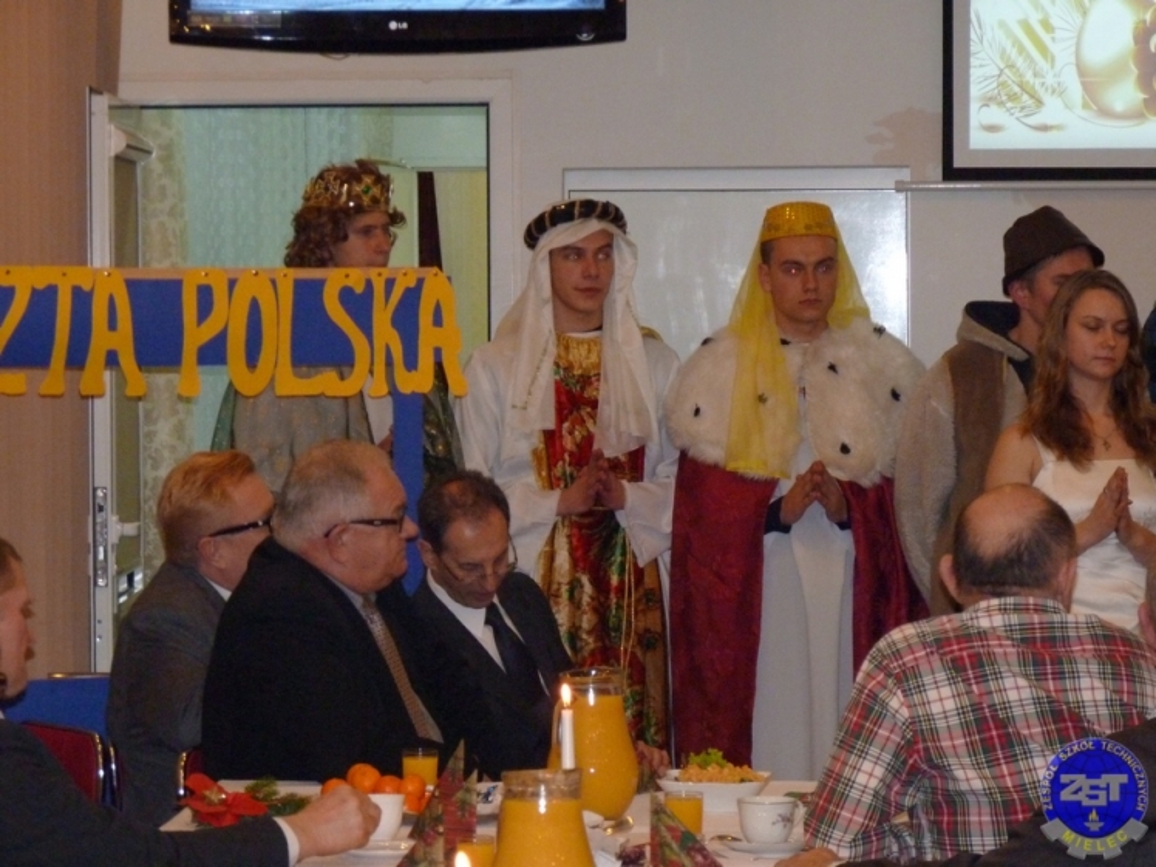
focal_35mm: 155
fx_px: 5176
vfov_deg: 9.6
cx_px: 578
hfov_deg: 12.7
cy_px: 434
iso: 640
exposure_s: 1/100
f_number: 3.7
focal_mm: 27.5
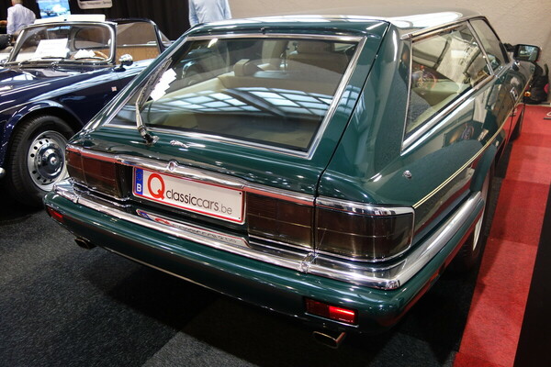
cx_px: 276
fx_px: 429
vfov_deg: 46.4
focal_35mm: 28
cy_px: 184
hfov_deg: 65.5
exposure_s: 1/30
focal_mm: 10.4
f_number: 1.8
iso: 320
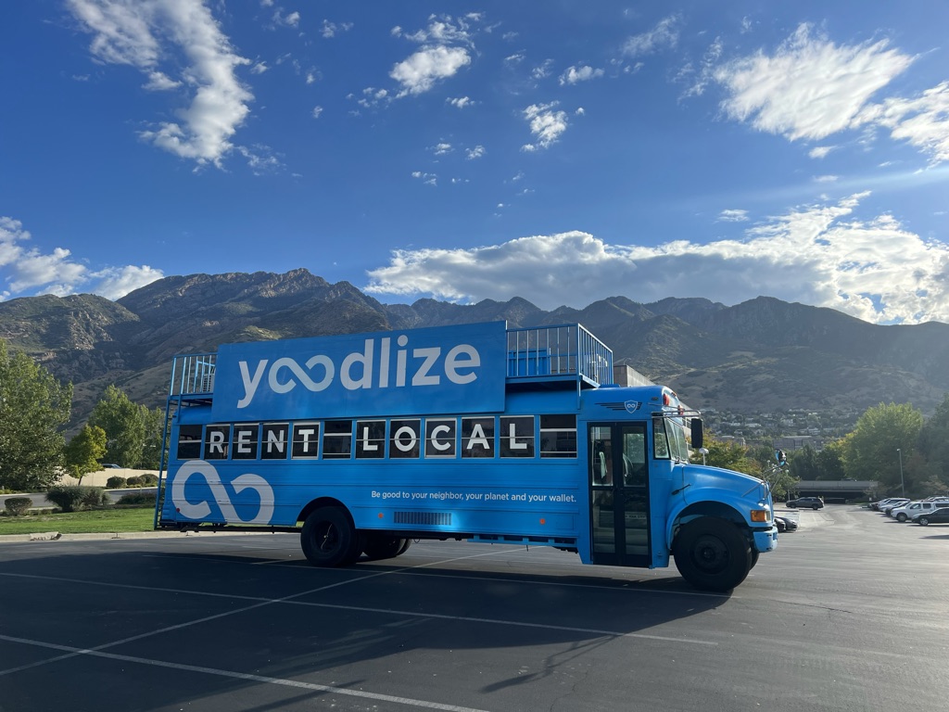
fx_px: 713
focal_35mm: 26
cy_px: 356
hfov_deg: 67.3
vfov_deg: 53.1
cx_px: 474
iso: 50
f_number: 1.5
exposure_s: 1/4115
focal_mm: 5.7
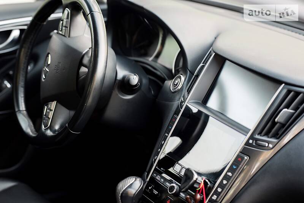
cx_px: 152
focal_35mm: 85
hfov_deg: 23.9
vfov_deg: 16.1
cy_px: 102
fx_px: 718
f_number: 2.8
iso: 1000
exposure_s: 1/250
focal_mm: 85
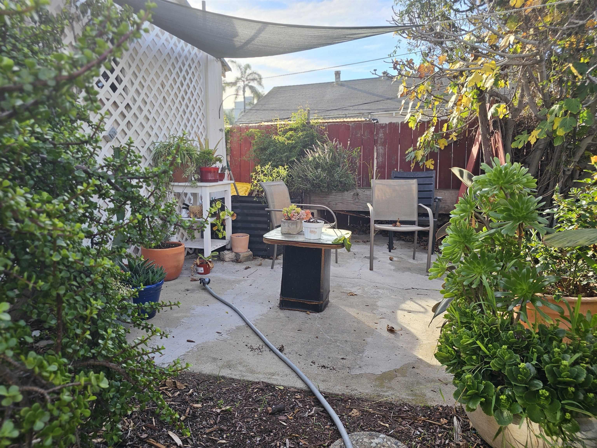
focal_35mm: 23
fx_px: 397
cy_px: 224
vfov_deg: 58.9
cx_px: 298
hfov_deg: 73.9
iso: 10
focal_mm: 6.3
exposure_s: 1/181
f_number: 1.7
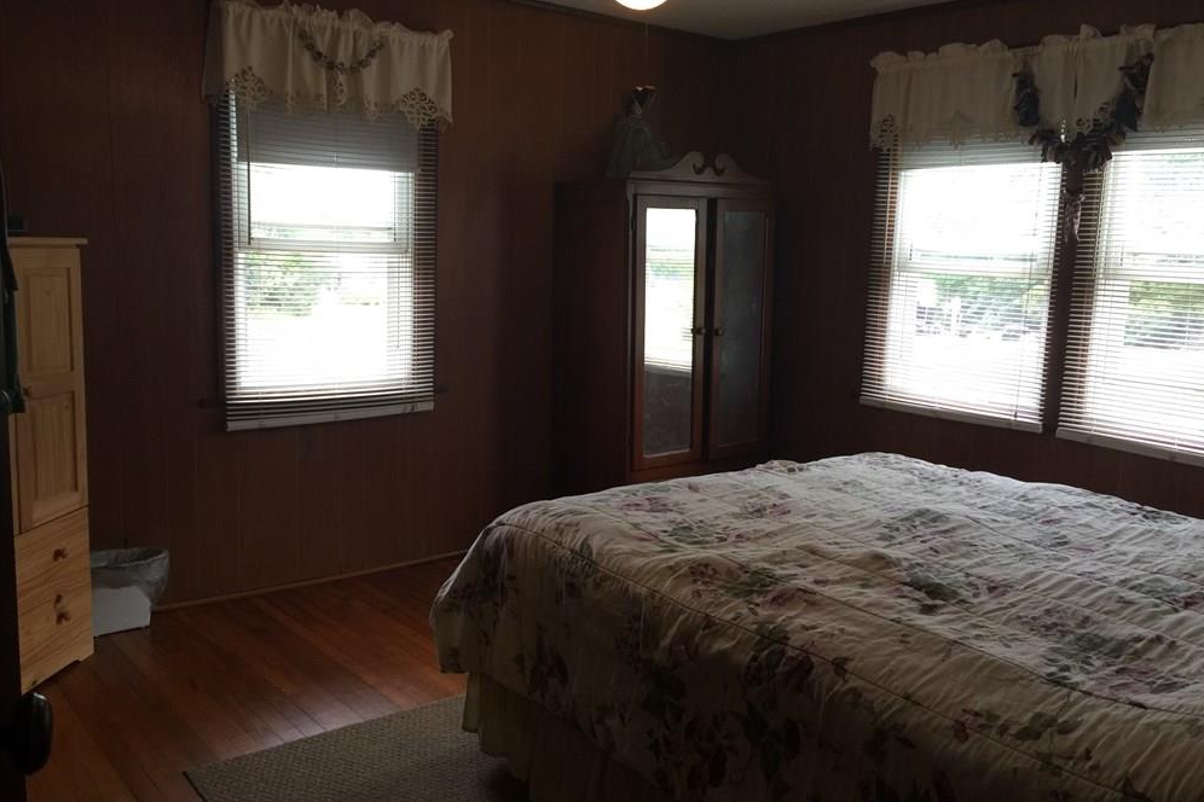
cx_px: 613
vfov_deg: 42.3
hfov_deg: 60.3
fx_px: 1037
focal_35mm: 31
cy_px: 403
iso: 40
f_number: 2.2
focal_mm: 4.15
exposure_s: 1/30
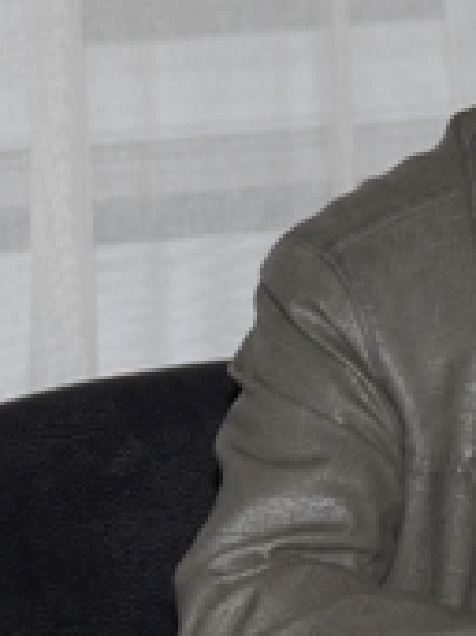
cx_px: 669
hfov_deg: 4.7
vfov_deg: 6.4
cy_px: 290
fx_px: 5709
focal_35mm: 311
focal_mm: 82
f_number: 5
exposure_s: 1/60
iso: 100
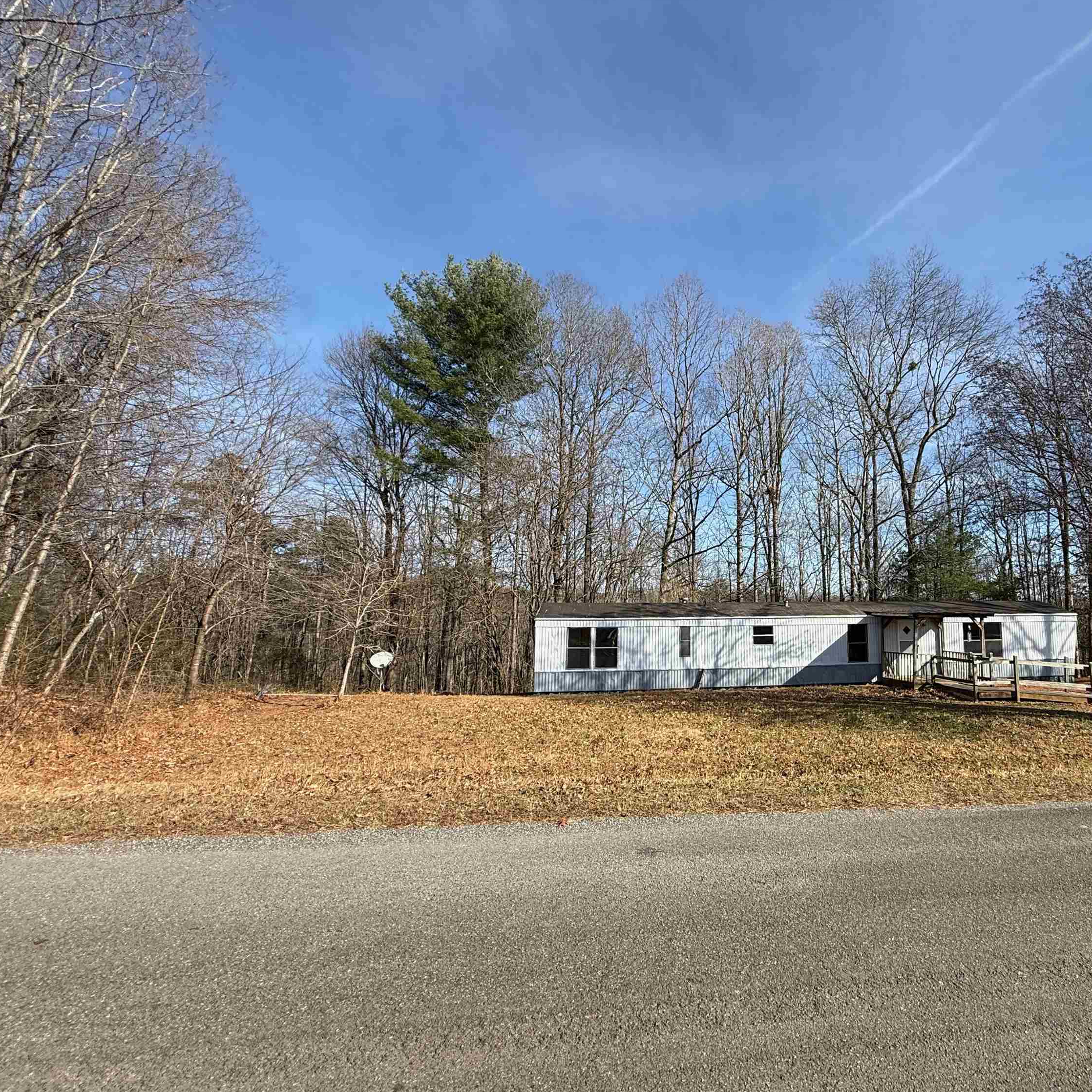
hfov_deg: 80.9
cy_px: 551
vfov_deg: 84.0
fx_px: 607
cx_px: 737
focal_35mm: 17
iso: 50
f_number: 2.2
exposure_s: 1/1368
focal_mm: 2.22
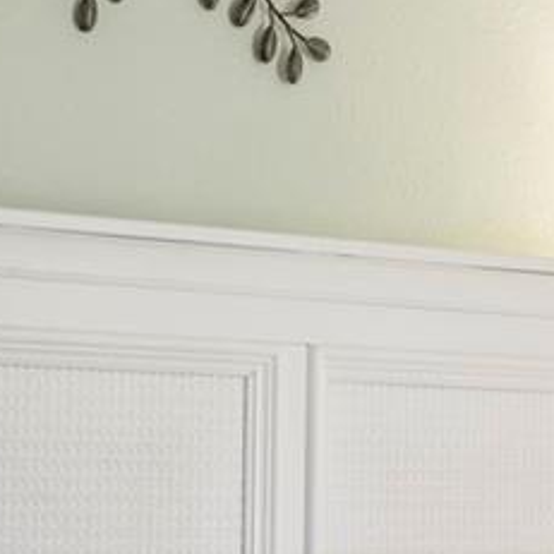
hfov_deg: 9.0
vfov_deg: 9.3
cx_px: 923
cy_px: 537
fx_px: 3404
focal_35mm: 188
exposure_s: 1/200
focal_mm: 50
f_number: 1.8
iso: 320
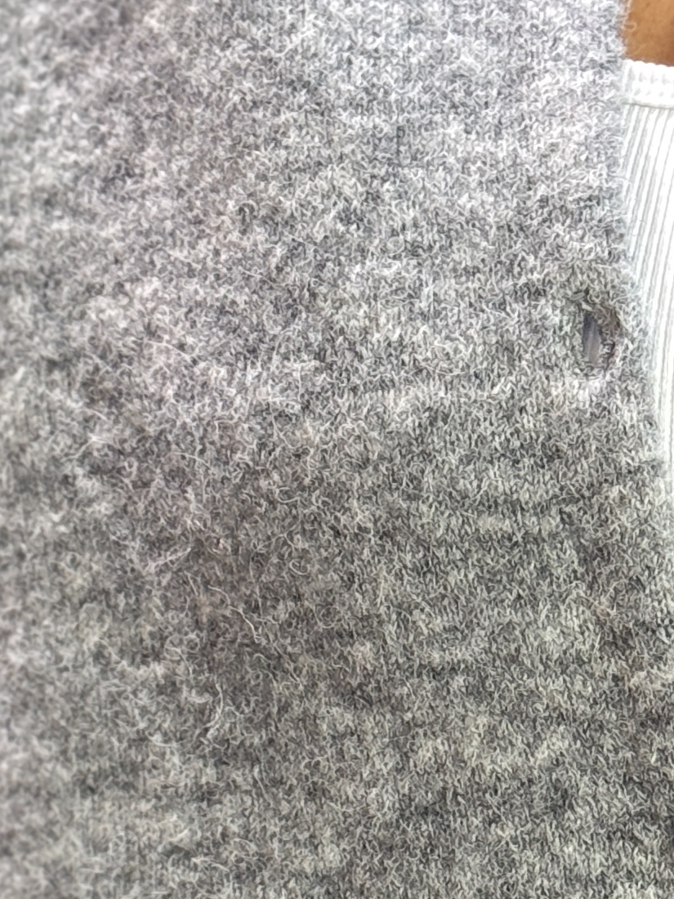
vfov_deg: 11.2
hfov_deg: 8.4
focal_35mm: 176
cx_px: 531
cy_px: 801
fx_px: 4569
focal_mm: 6.76
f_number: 1.78
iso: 100
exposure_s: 1/50
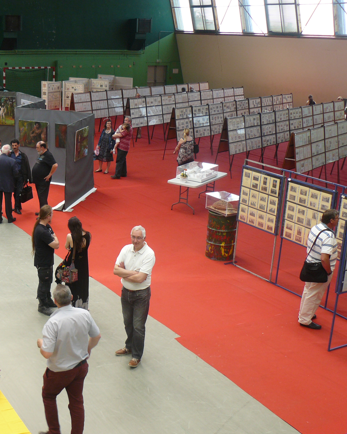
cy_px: 220
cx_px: 55
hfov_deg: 29.9
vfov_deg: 38.0
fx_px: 629
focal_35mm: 49
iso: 200
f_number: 2.8
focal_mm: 6
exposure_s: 1/30
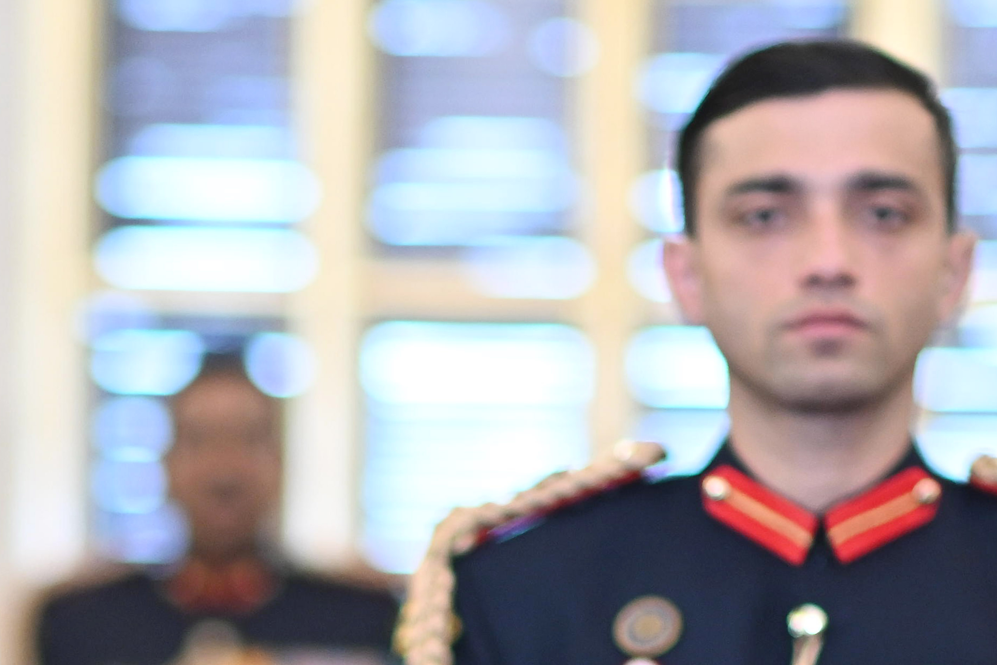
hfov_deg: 8.3
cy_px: 870
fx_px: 6867
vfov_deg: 5.5
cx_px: 724
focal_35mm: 248
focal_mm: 85
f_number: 1.6
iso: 1000
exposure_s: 1/200
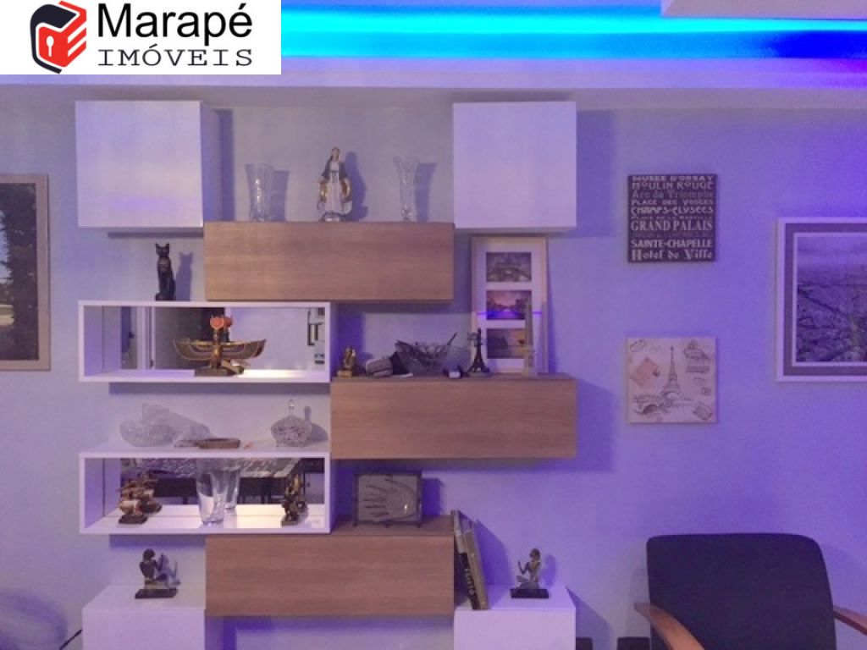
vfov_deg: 48.2
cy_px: 325
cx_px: 434
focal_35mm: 29
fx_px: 726
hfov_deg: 61.7
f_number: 2.2
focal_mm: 4.15
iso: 250
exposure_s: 1/17
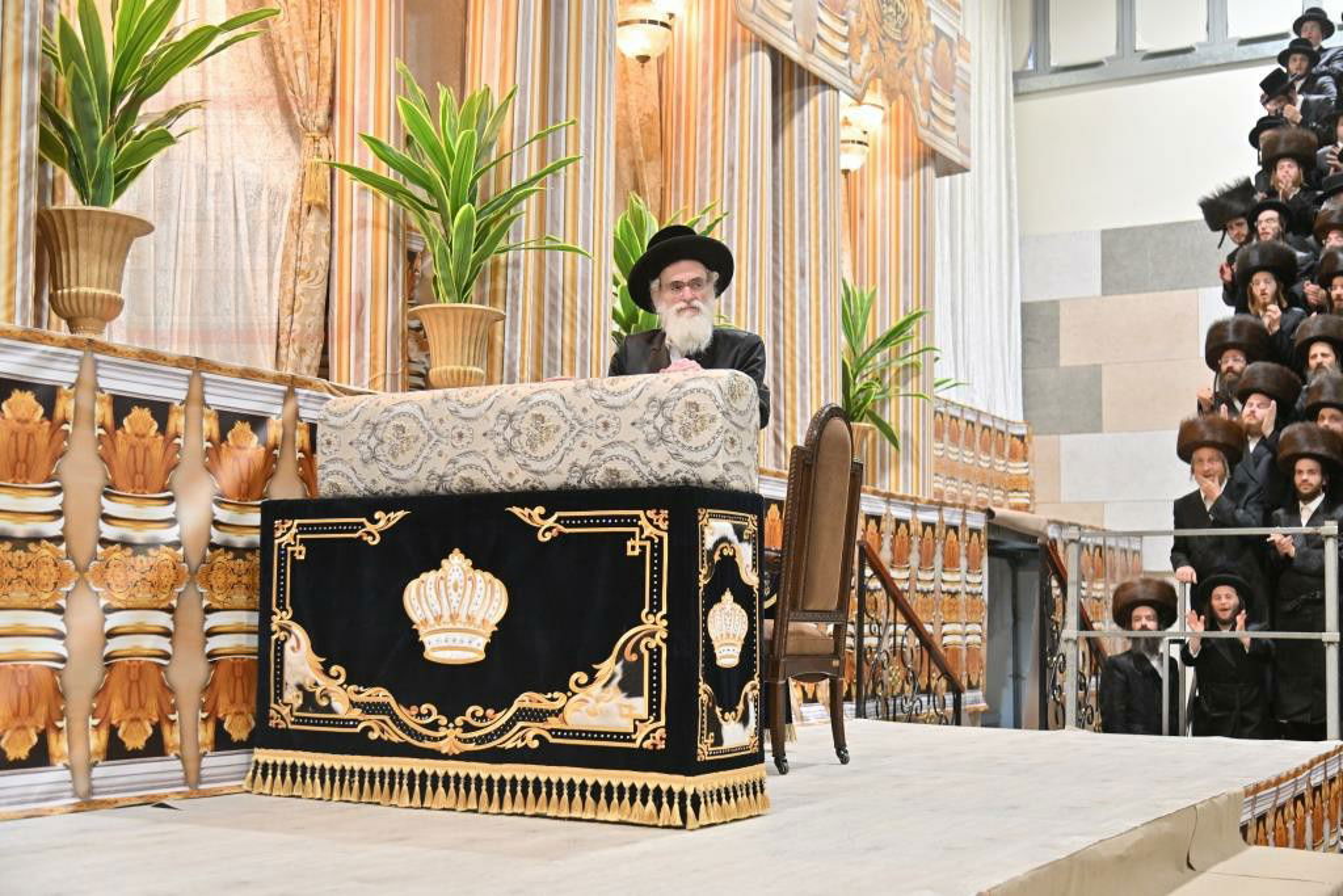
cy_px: 448
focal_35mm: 44
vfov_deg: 30.5
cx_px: 672
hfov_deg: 44.5
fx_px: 1642
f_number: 4
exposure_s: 1/200
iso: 1000
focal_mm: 44
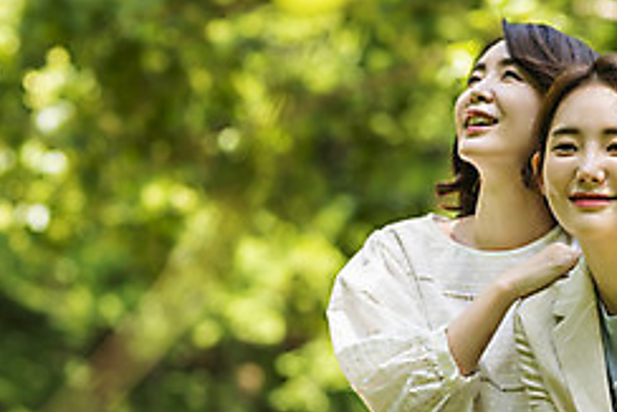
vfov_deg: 6.6
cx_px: 456
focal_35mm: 209
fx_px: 3584
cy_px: 240
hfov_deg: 9.8
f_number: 2.2
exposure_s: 1/320
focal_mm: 85
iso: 100
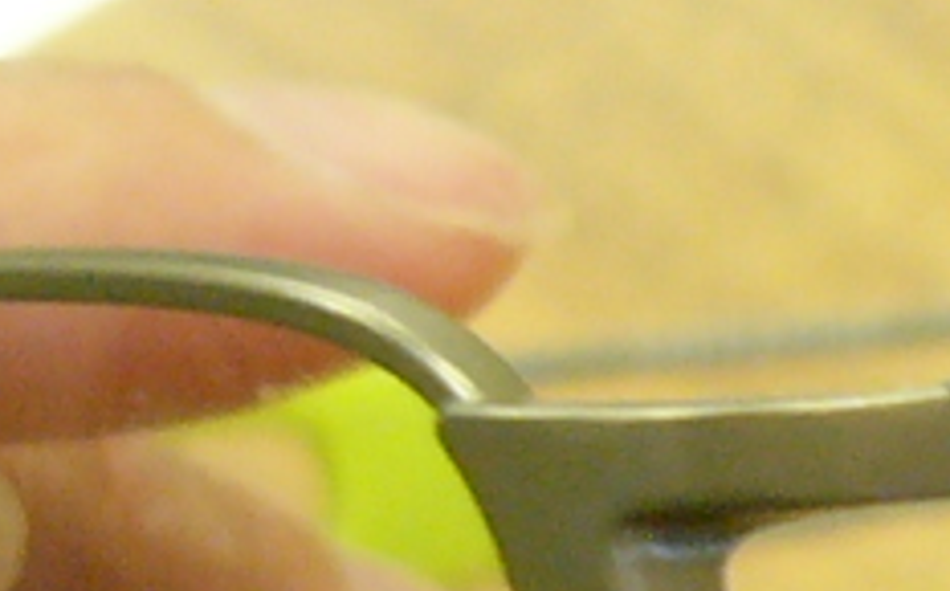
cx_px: 1606
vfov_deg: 6.4
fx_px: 5275
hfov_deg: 9.8
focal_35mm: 204
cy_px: 778
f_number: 2.8
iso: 200
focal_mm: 5.8
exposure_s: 1/15
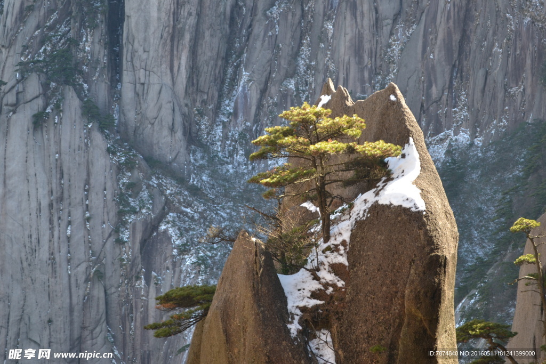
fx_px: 1251
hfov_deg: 24.6
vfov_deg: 16.6
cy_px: 182
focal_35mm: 82
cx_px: 273
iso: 320
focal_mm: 55
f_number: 5.6
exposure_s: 1/125
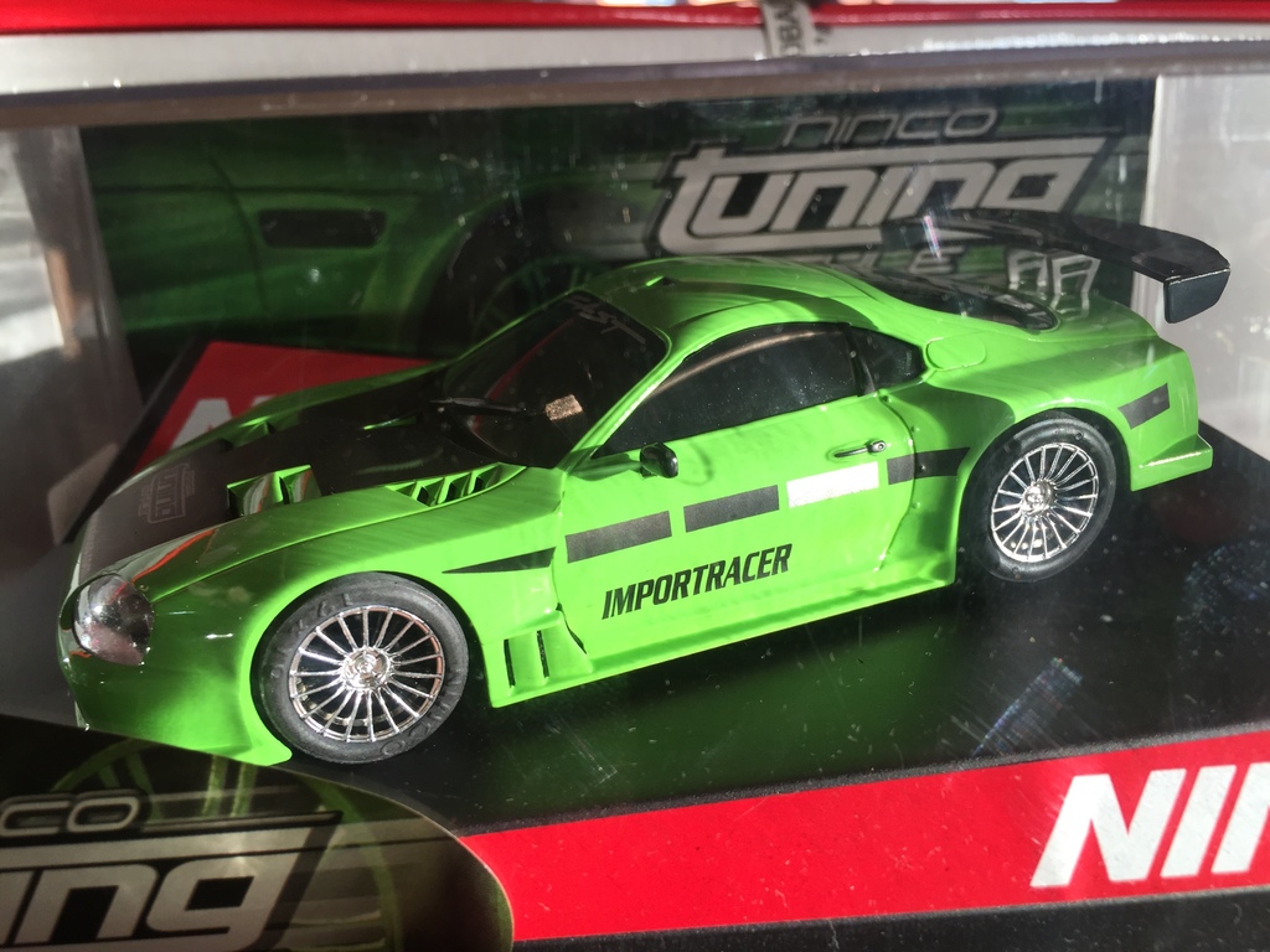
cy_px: 476
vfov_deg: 48.2
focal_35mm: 29
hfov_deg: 61.7
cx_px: 635
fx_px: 1064
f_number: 2.2
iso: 32
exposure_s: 1/119
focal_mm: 4.15
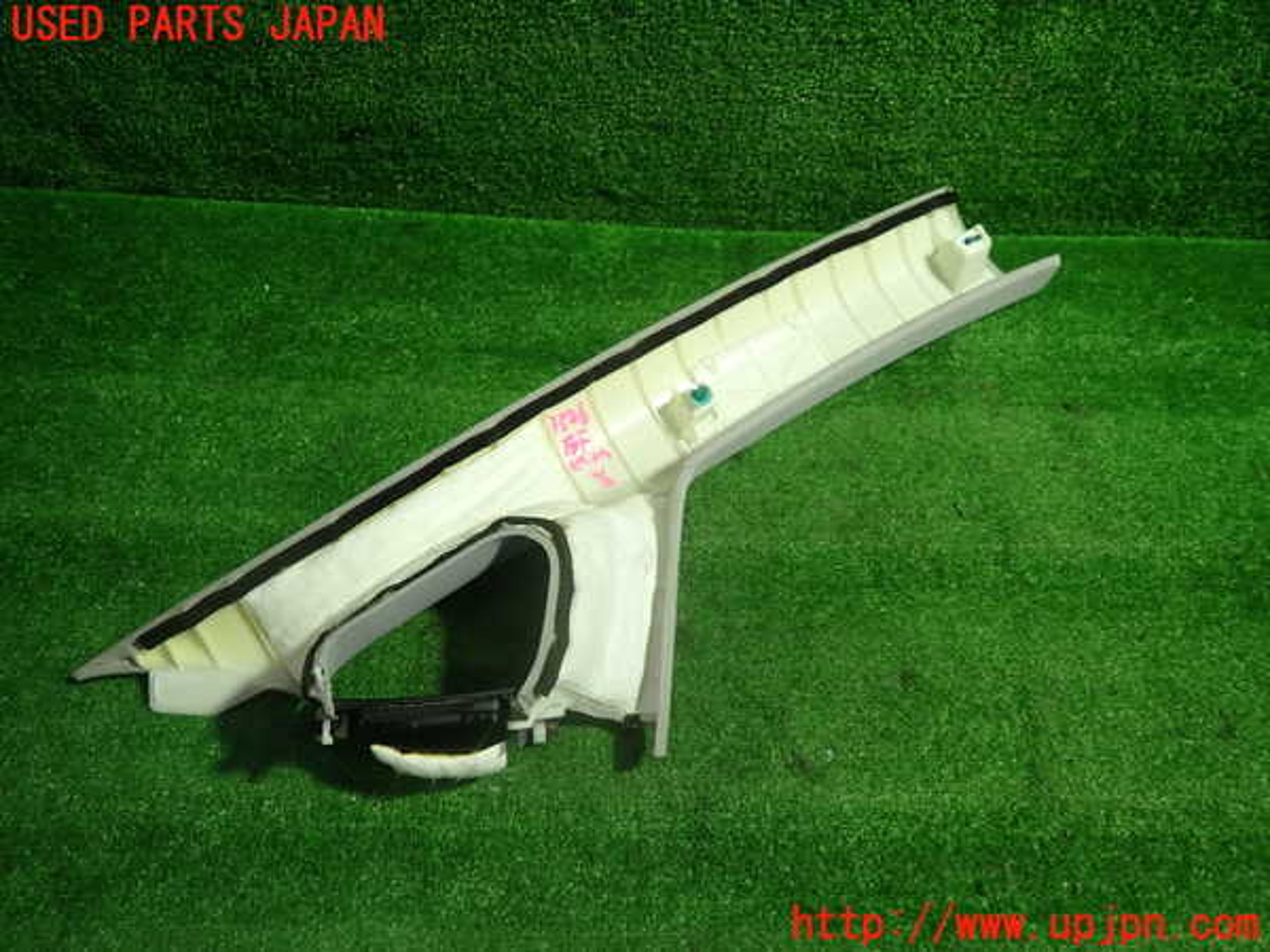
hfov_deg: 69.4
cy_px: 476
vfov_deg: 54.9
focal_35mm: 25
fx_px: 917
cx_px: 635
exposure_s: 1/50
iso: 200
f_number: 2
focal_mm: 4.5
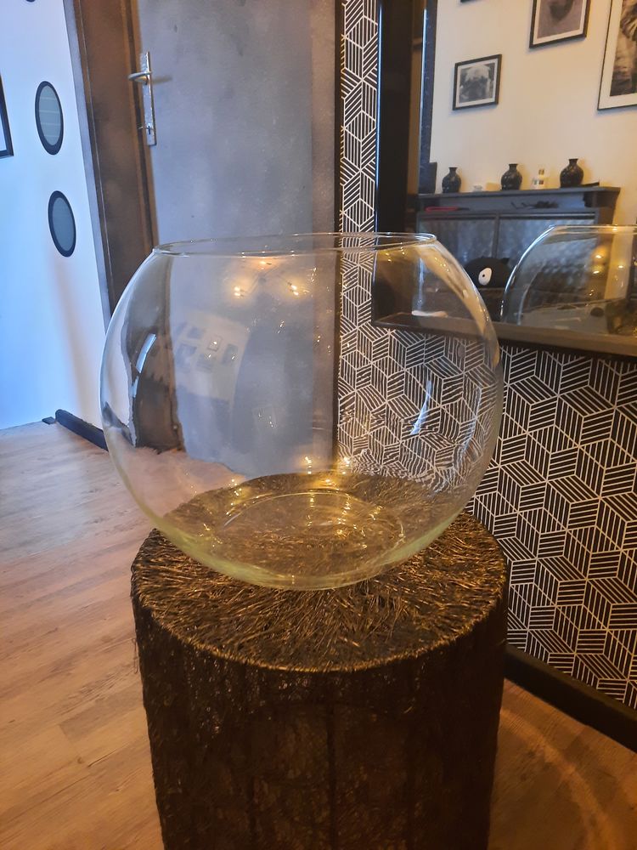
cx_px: 318
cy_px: 425
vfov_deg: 69.4
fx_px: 613
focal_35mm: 25
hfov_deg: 54.9
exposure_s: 1/25
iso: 640
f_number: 2
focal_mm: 4.6
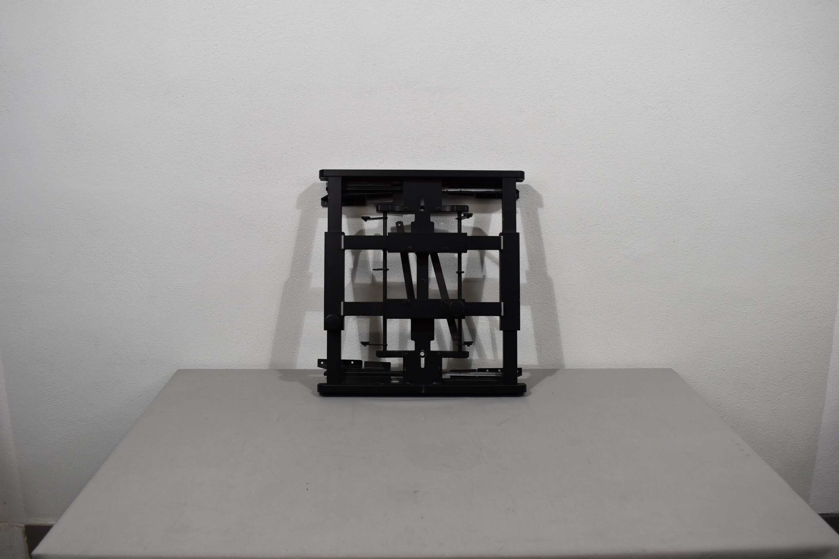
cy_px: 280
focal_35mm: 33
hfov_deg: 57.2
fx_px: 769
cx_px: 420
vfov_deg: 40.0
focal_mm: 22
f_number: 5.6
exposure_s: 1/125
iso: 400
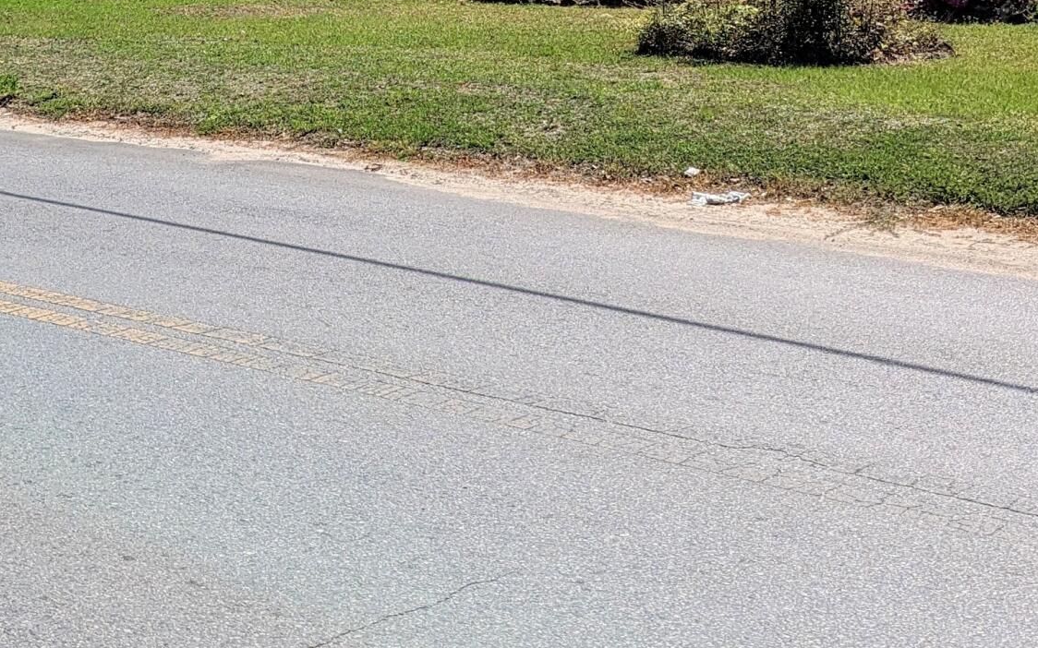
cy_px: -243
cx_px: 379
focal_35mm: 68
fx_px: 1923
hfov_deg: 30.1
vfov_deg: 17.7
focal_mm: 6.81
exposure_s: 1/2358
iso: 45
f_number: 1.85
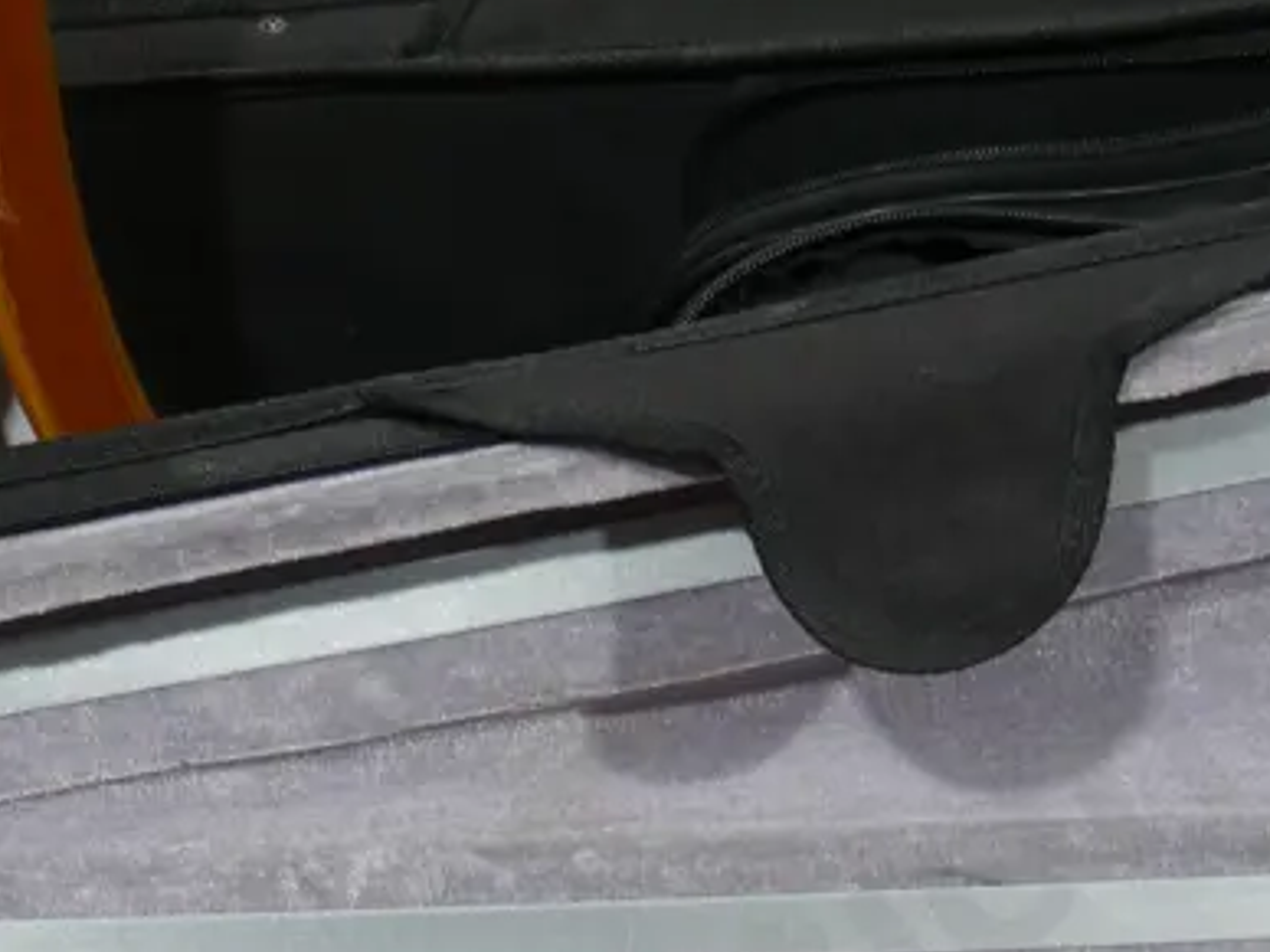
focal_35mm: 95
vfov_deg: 15.0
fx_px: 3485
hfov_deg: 20.6
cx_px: 609
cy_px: 1166
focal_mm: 18
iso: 250
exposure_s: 1/60
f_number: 4
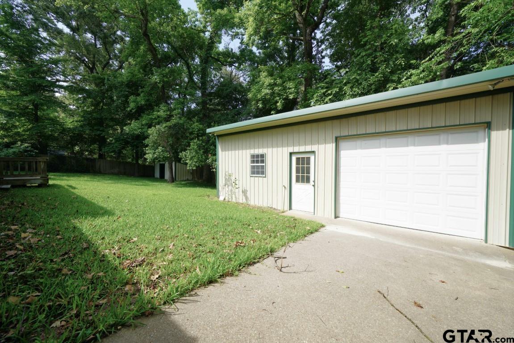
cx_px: 257
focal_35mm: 14
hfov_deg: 104.2
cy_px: 172
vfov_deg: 81.2
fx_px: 200
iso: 100
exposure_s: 1/125
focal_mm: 14
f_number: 8
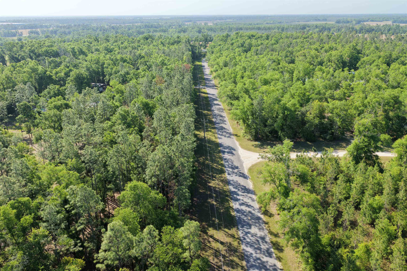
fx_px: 317
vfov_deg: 46.4
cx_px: 204
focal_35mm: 28
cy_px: 136
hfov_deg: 65.5
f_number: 2.8
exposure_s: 1/1250
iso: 400
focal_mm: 14.45
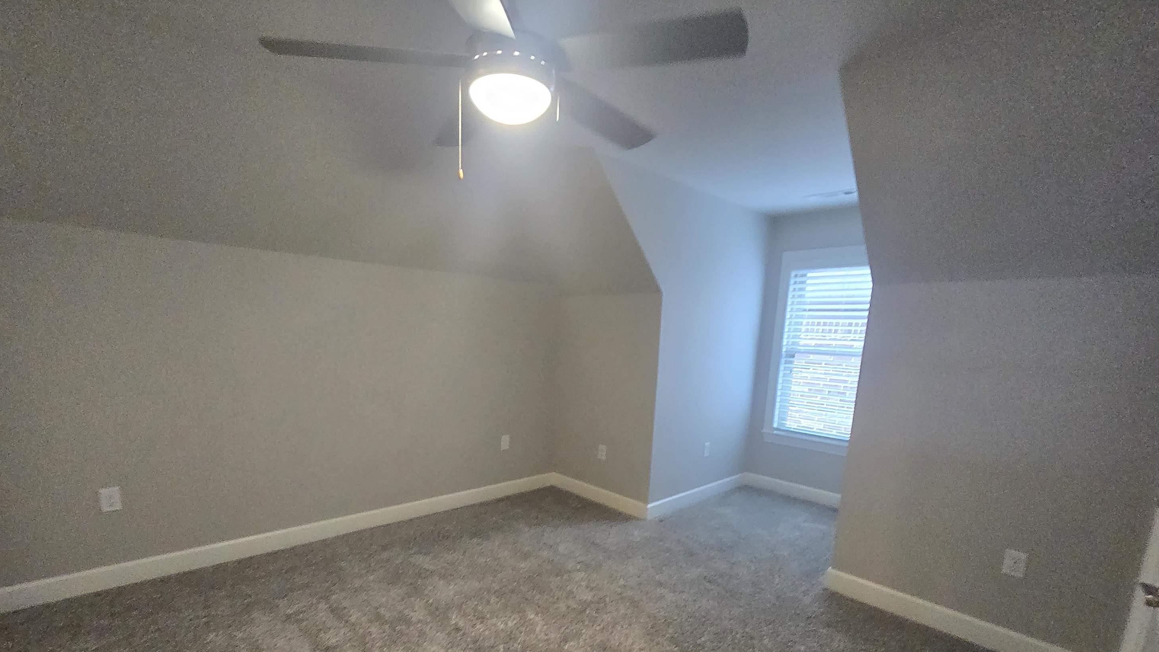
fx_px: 461
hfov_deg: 102.9
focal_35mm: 15
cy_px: 425
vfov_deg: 68.9
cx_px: 548
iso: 500
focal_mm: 2.2
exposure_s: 1/60
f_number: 2.2
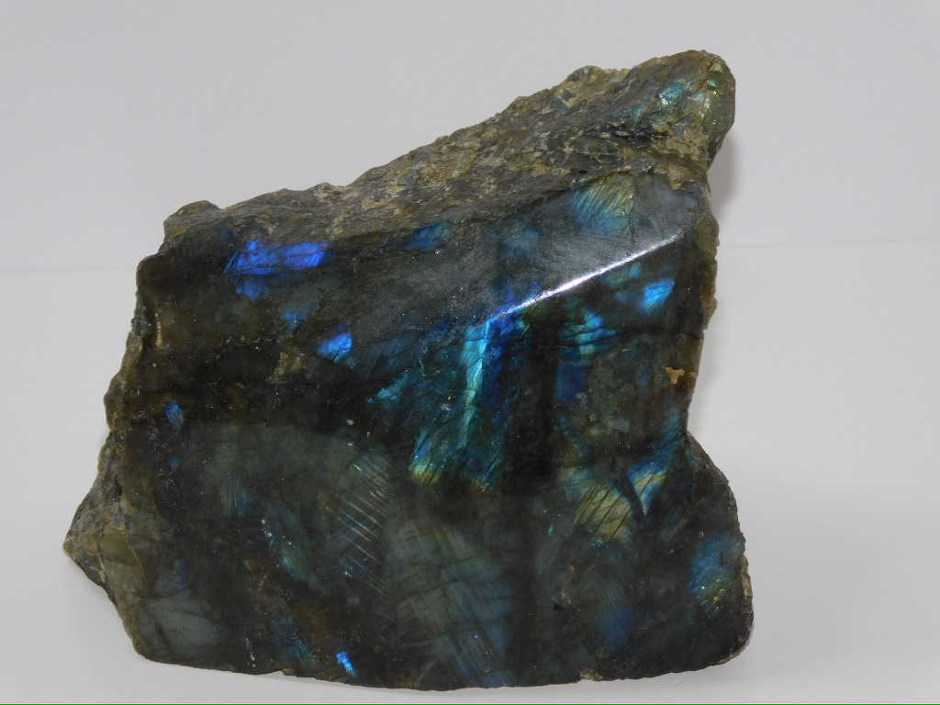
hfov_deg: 8.5
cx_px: 470
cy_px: 352
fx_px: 6300
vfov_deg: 6.4
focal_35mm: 232
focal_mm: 41.3
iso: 200
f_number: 5.6
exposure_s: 1/60
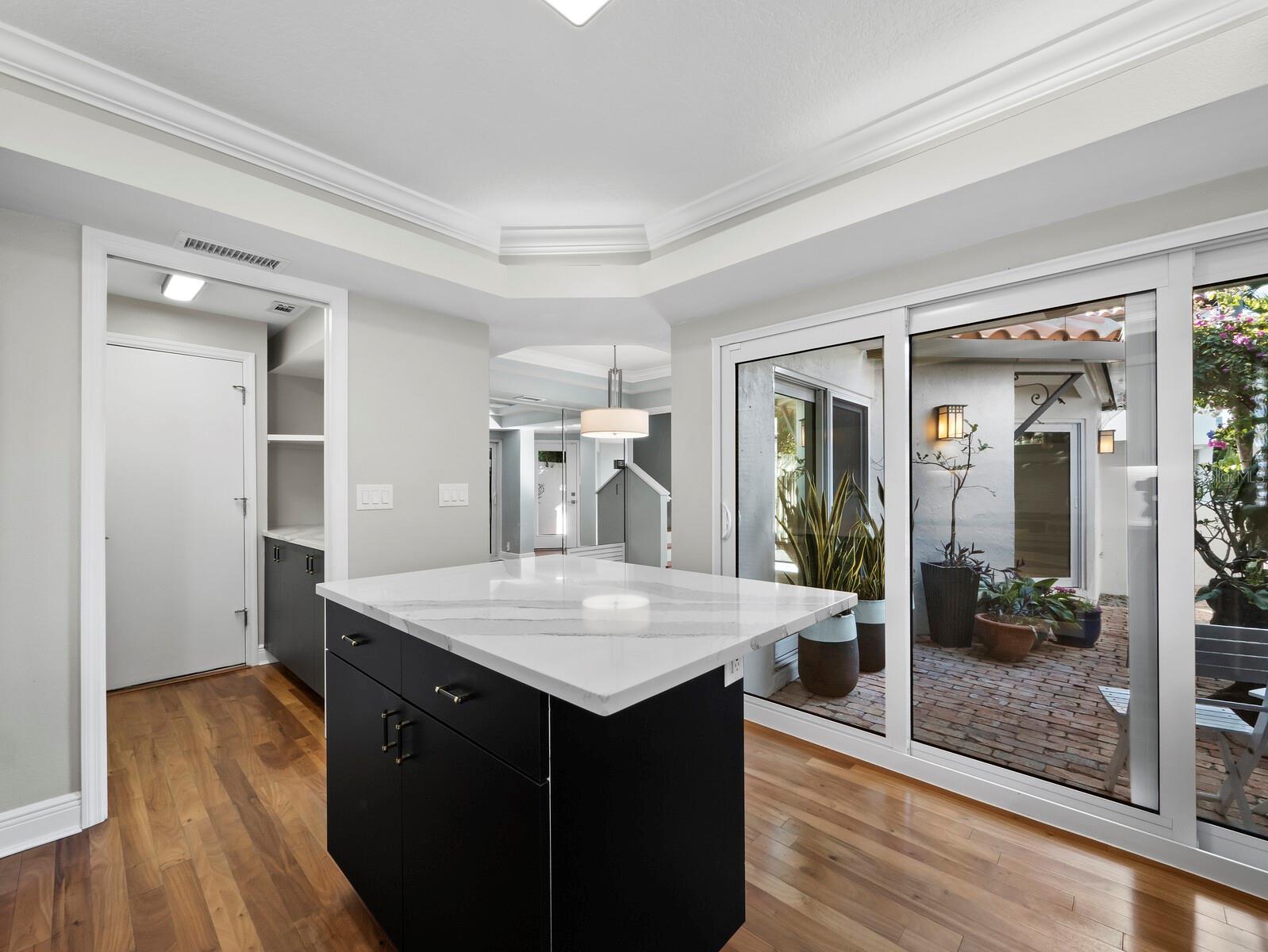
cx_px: 634
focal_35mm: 14
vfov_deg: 85.7
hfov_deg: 102.0
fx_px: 513
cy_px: 476
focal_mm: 7
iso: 320
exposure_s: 1/1.67
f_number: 11
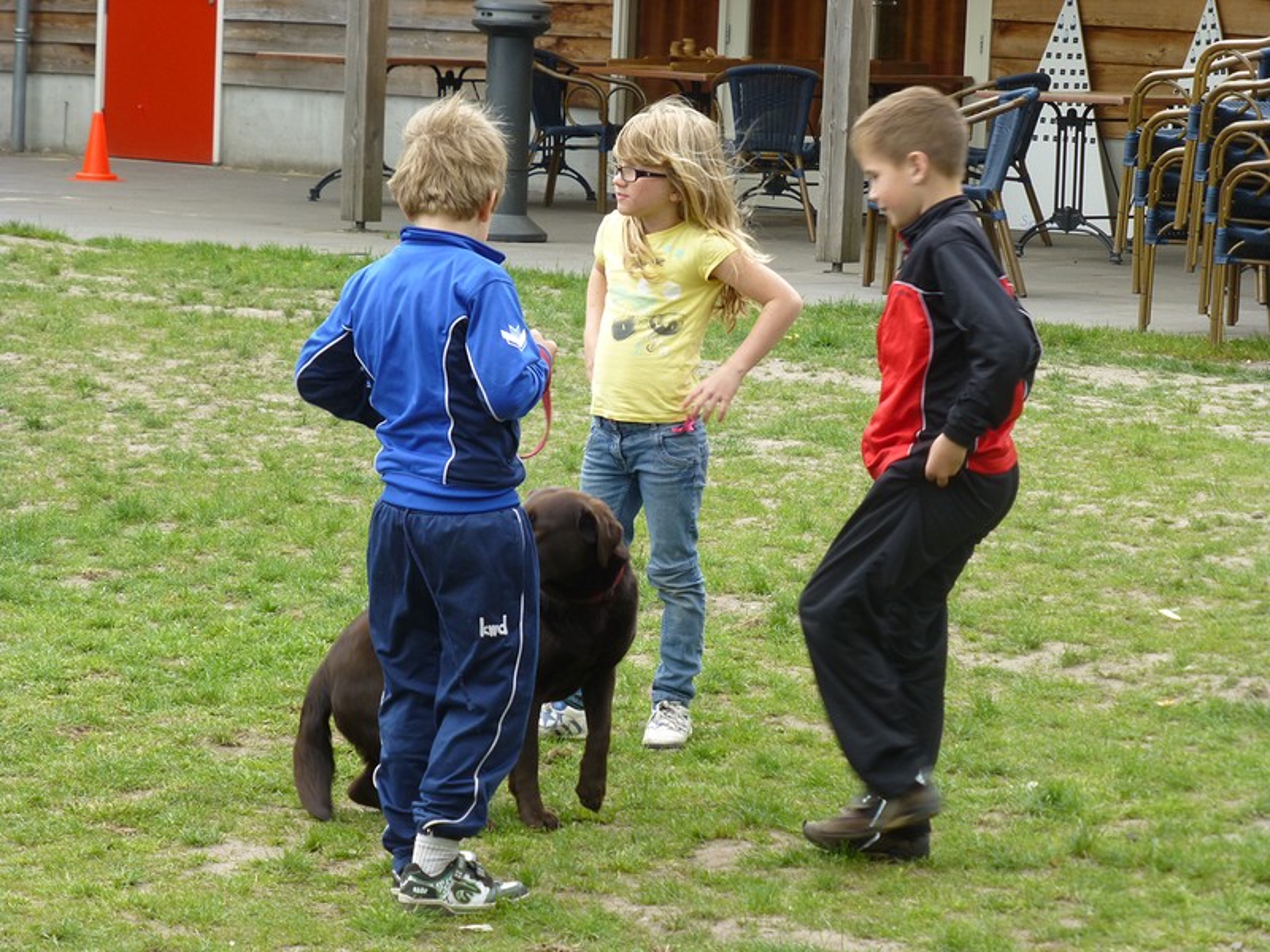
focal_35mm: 145
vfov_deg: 10.2
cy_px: 476
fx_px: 5320
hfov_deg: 13.6
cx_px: 635
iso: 100
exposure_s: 1/60
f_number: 5.4
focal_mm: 25.9
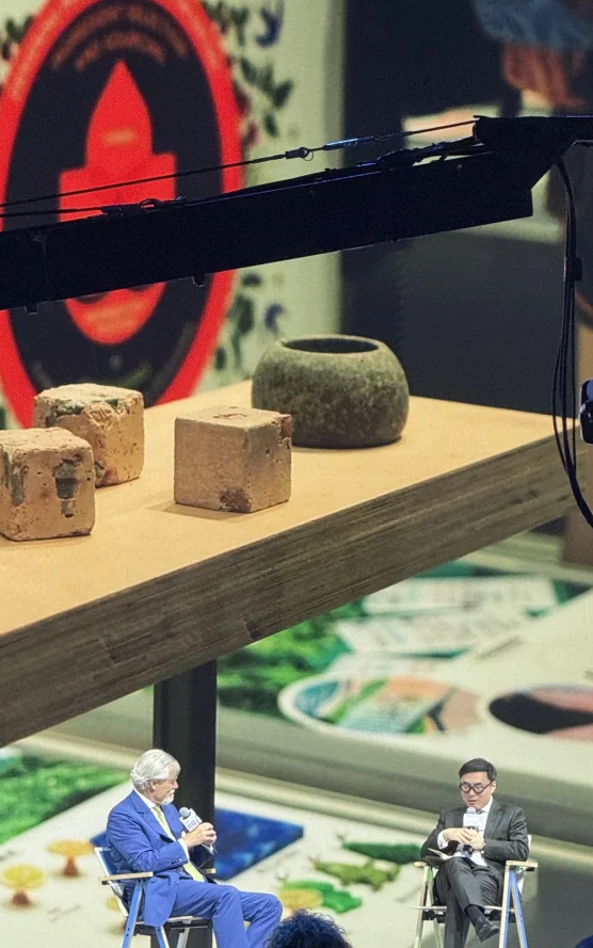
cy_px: 568
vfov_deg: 10.2
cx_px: 388
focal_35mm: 206
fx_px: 5324
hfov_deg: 6.4
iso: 250
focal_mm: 15.66
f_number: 2.8
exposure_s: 1/89
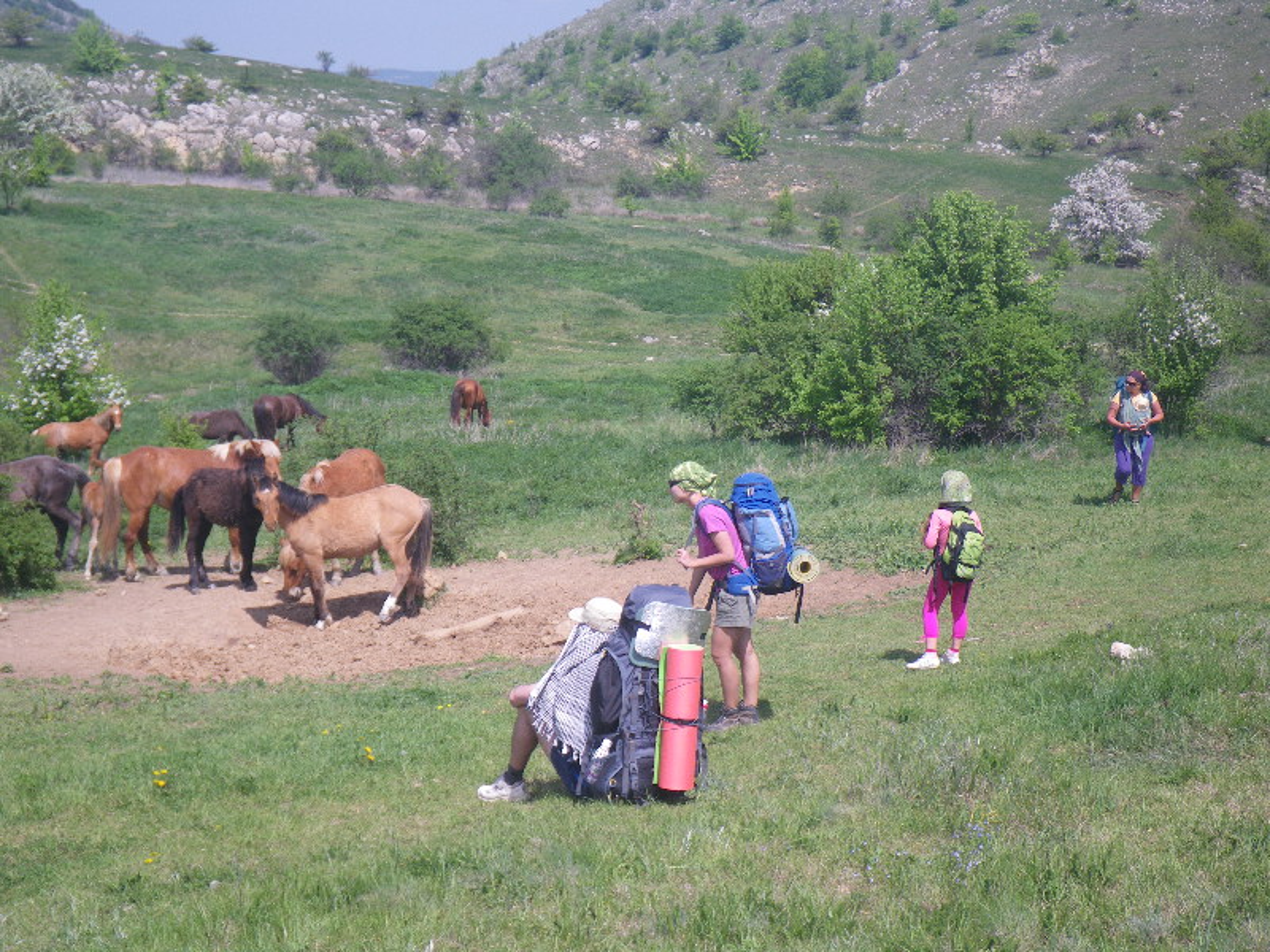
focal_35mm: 62
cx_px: 635
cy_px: 476
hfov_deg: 31.2
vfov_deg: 23.7
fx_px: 2275
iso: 50
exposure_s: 1/250
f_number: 4.6
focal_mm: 11.1
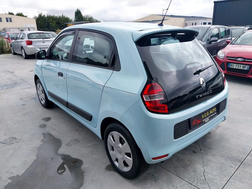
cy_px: 94
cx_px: 126
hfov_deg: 67.3
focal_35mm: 26
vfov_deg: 53.1
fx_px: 189
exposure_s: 1/703
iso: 25
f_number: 1.8
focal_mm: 4
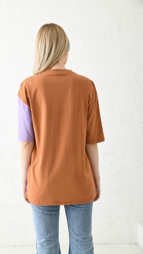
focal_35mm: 51
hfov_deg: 23.5
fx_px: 344
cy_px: 125
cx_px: 59
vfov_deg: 40.6
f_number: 5.6
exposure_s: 1/160
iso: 100
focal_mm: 48
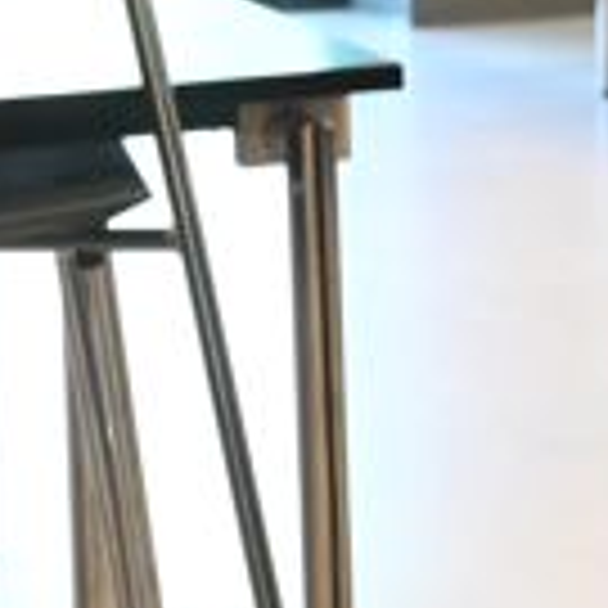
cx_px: 2396
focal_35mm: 283
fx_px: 5624
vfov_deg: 6.1
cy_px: -207
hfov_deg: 5.4
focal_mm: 35
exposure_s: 1/250
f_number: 5.6
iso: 5000
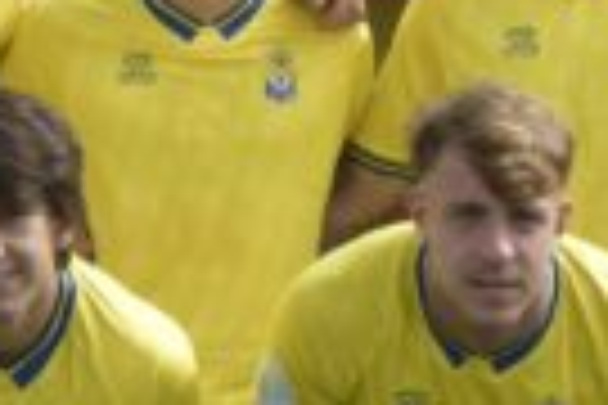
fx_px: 5624
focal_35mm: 333
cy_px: 407
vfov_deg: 4.1
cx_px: 374
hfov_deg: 6.2
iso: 400
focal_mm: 70
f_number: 14
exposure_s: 1/250
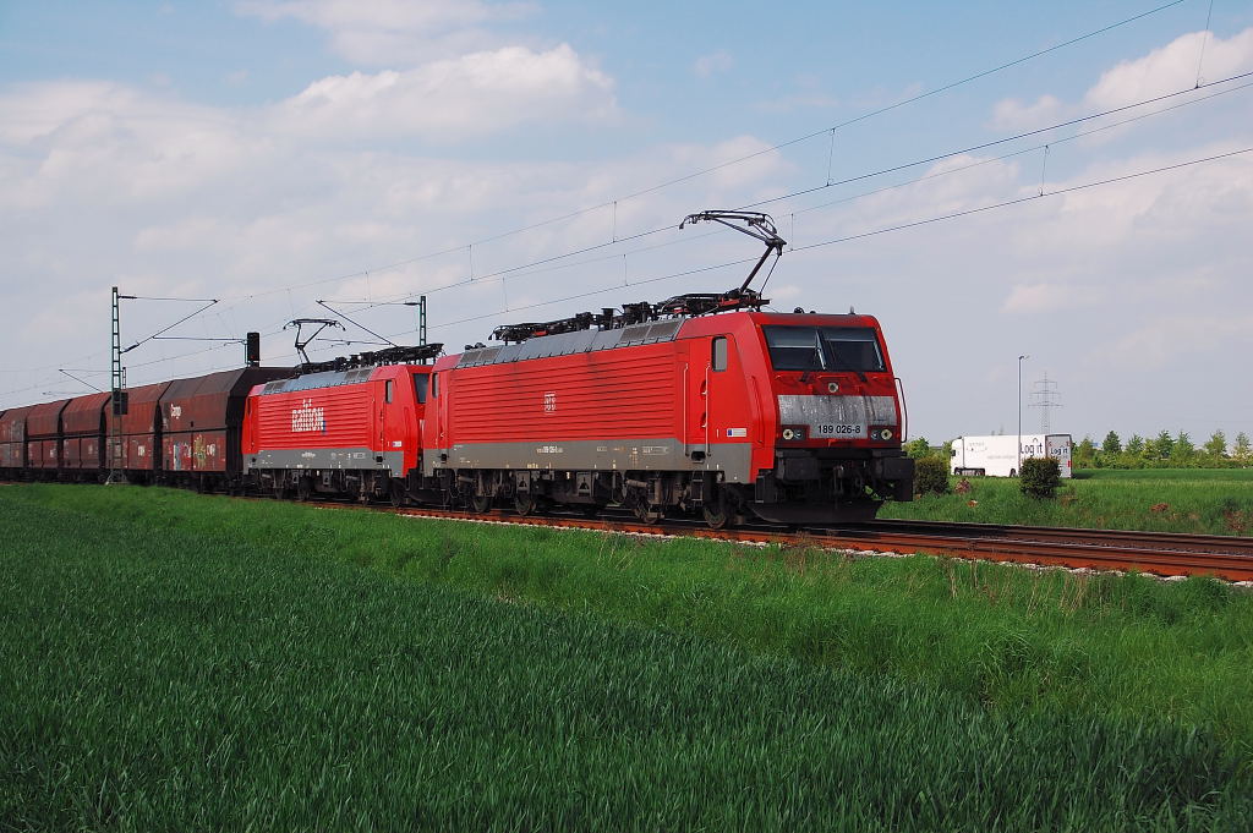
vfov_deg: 21.5
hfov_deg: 31.9
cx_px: 626
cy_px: 416
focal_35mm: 63
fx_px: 2191
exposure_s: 1/800
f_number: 6.3
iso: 200
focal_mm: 42
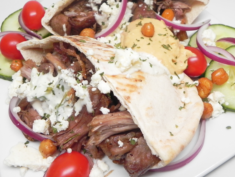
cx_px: 123
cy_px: 85
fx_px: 238
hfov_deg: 52.6
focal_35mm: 35
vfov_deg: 40.7
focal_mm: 4.6
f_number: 2.8
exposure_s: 1/52.6
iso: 160
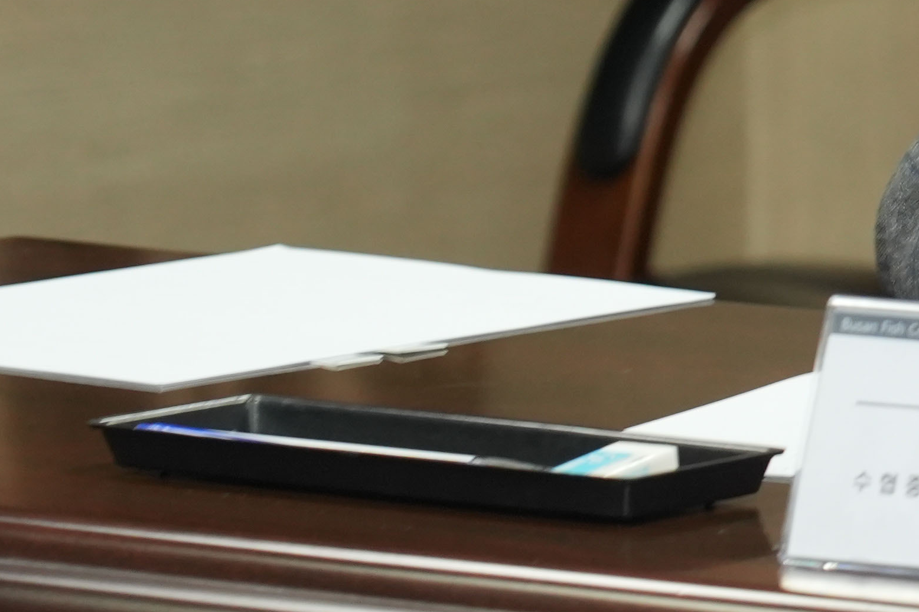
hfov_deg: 4.3
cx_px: 1960
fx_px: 12073
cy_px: -188
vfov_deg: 2.9
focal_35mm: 473
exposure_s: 1/125
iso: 1250
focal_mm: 105
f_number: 5.6
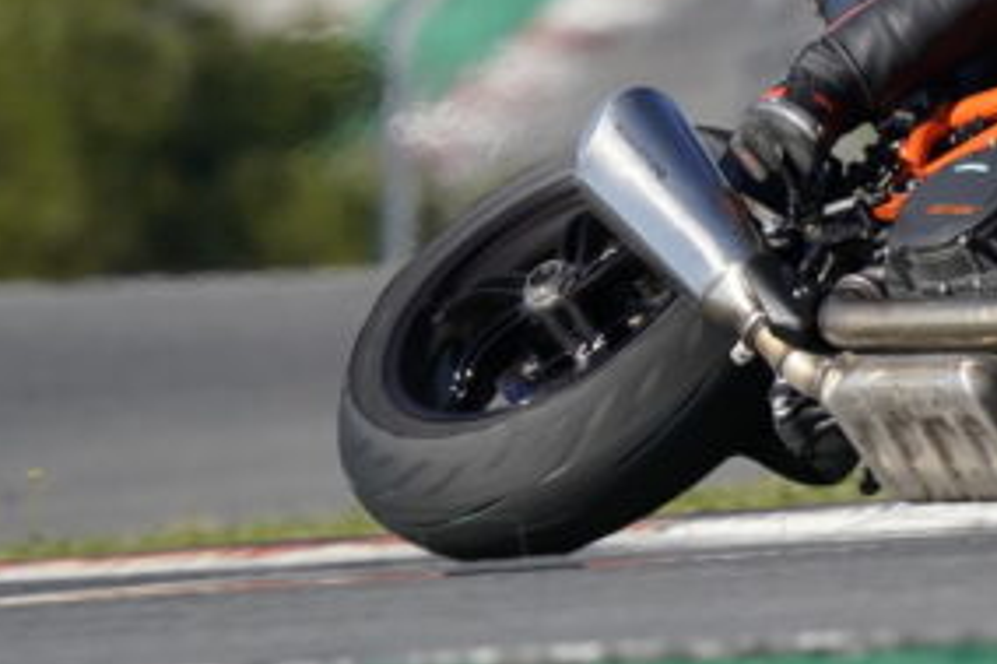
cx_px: 1025
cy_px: -132
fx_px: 44477
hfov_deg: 1.3
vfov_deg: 0.9
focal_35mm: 1607
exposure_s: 1/640
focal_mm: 600
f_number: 10
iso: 400
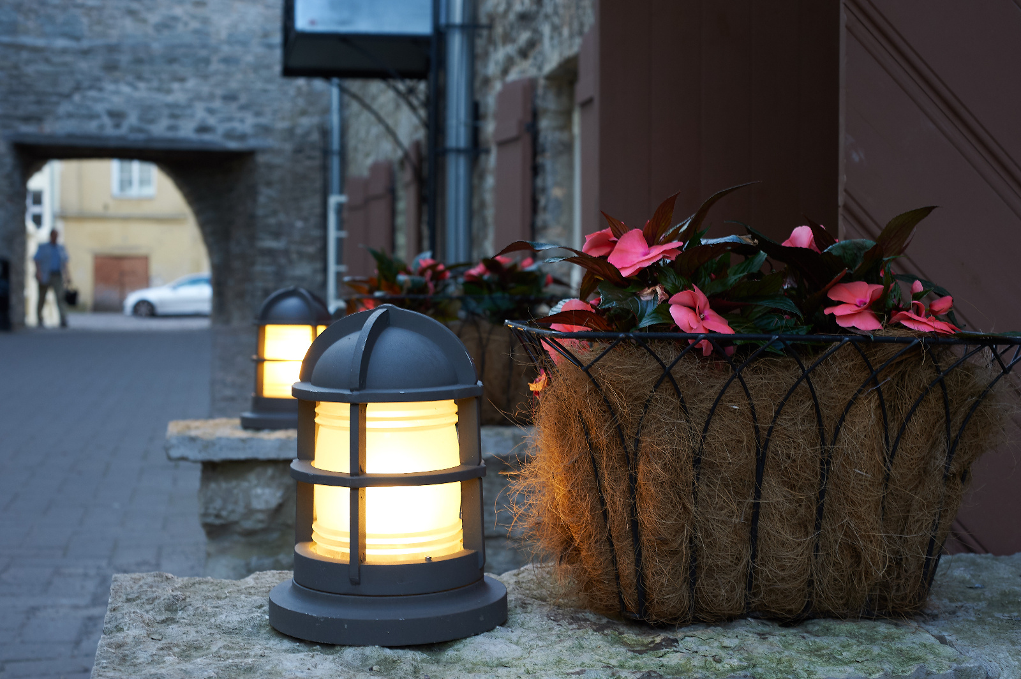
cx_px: 510
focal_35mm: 50
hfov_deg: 39.6
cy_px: 340
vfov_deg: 26.9
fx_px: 1417
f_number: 5.6
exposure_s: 1/40
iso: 400
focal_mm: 50
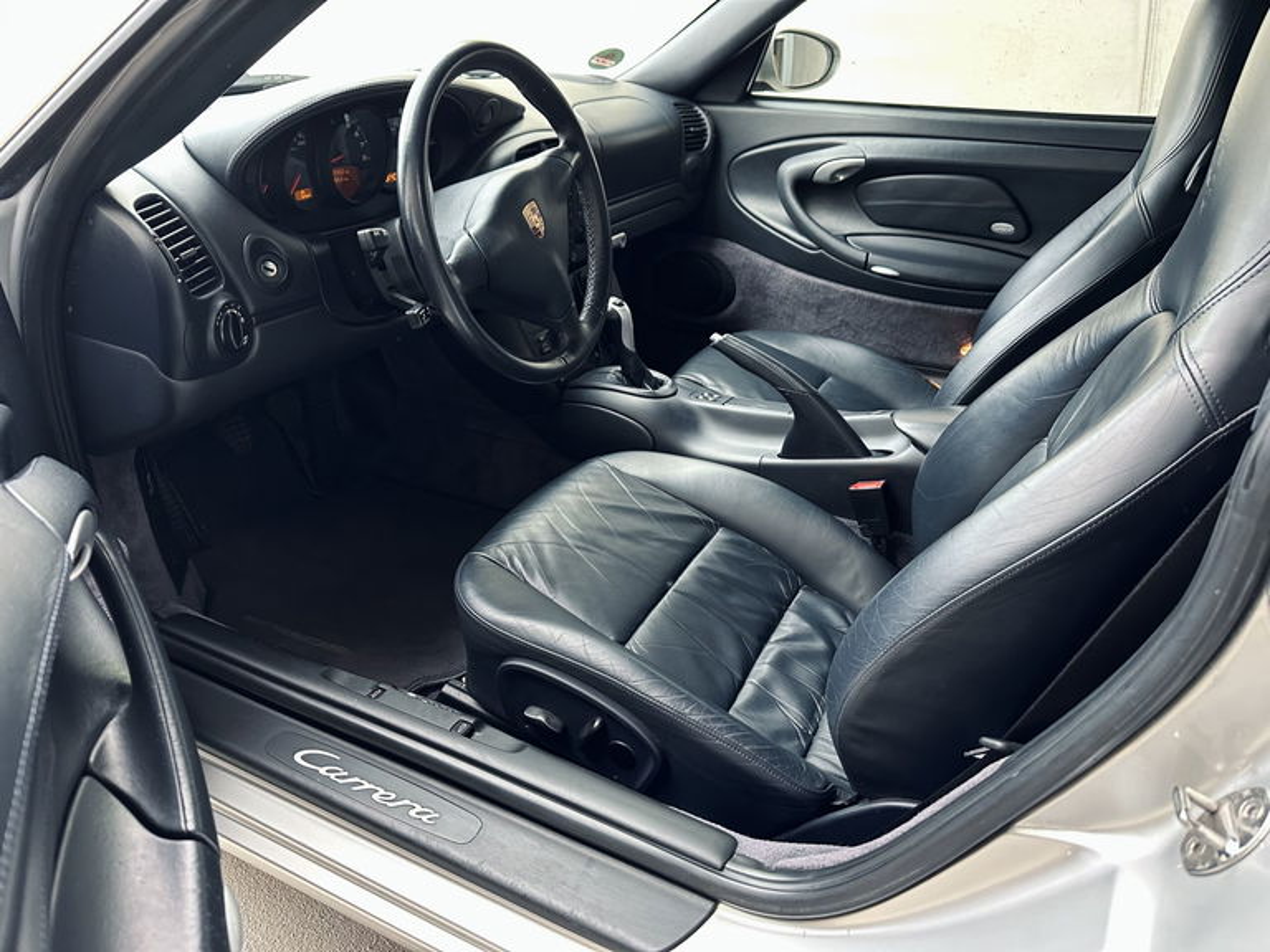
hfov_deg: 71.6
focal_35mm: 24
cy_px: 476
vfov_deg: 56.8
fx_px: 881
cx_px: 635
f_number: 1.78
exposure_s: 1/60
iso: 400
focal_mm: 6.86
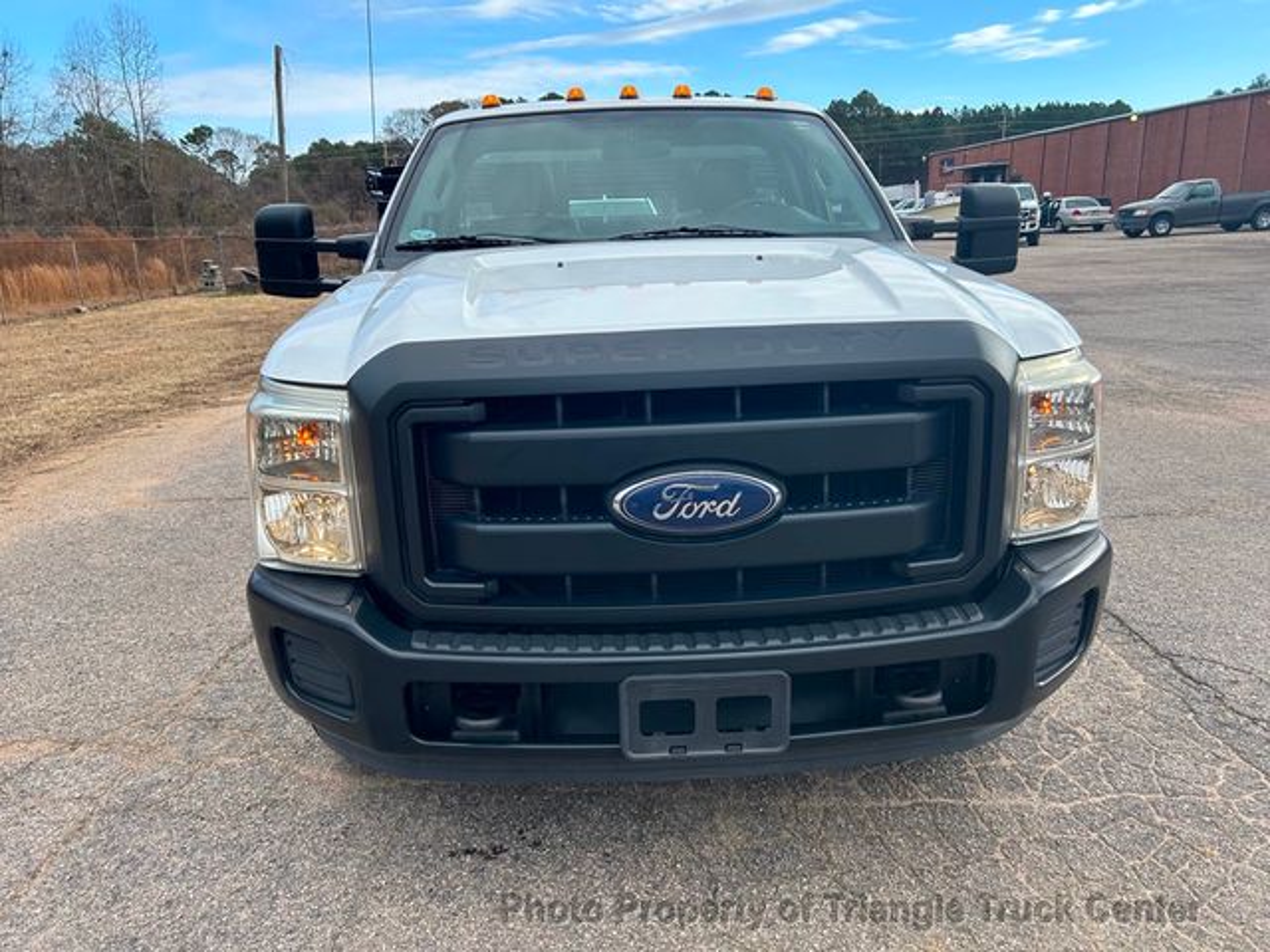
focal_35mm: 26
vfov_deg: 53.1
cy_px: 476
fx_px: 954
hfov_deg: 67.3
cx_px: 635
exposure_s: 1/1449
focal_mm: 5.7
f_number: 1.5
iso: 50
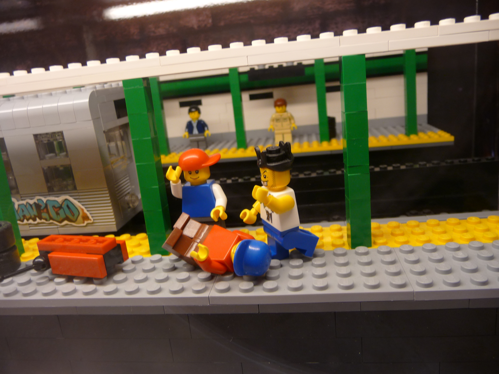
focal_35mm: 28
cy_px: 187
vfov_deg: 49.7
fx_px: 404
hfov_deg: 63.4
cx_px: 250
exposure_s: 1/40
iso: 100
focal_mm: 4.7
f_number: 3.3
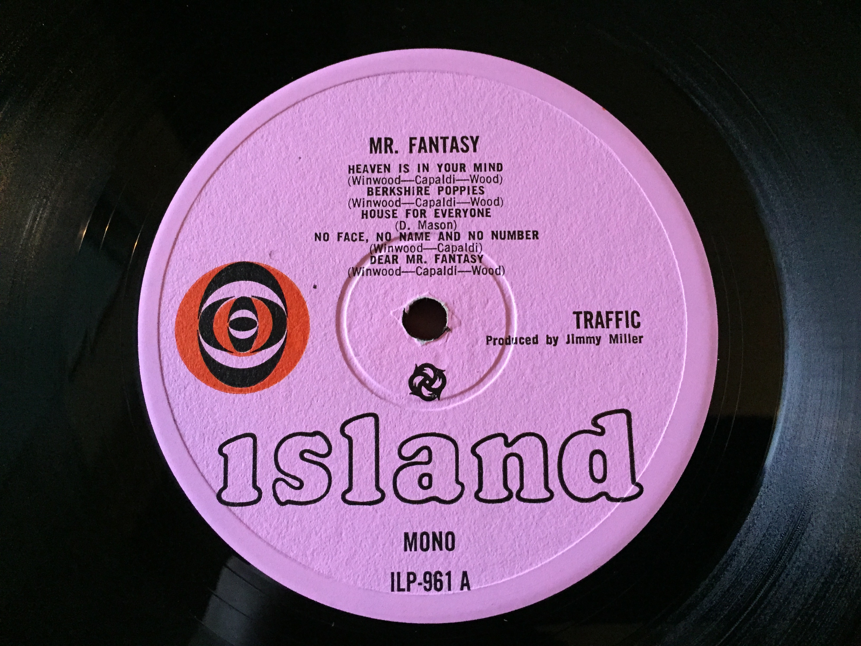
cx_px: 430
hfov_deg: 61.7
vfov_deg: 48.2
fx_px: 721
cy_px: 323
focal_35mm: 29
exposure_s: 1/30
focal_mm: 4.15
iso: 250
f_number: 2.2
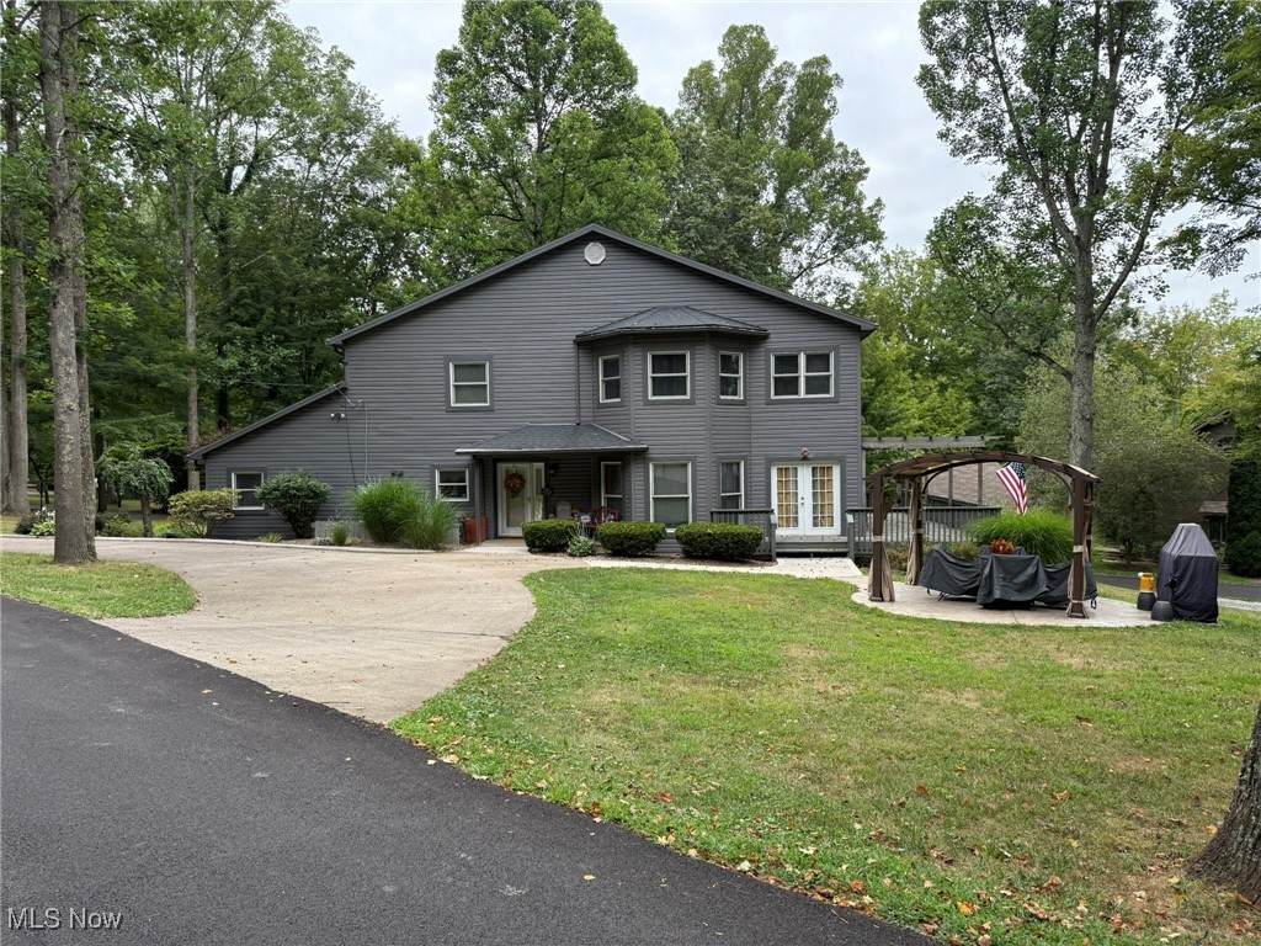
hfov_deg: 71.6
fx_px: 874
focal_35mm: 24
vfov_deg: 56.8
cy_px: 473
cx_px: 630
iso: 100
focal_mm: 6.76
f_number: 1.78
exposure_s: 1/246
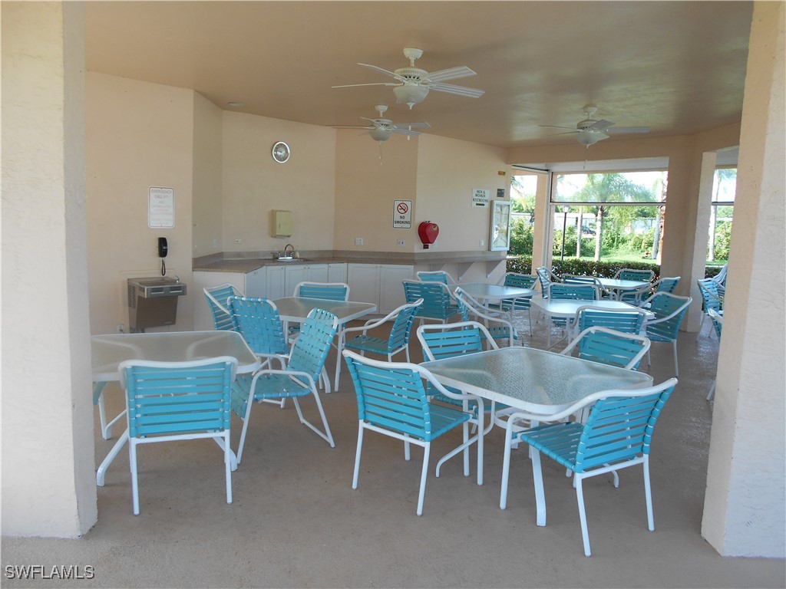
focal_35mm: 26
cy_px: 294
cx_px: 393
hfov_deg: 67.3
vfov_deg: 53.1
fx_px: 590
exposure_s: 1/125
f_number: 3.2
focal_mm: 4.6
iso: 80
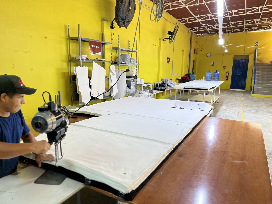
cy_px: 102
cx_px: 136
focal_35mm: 26
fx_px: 204
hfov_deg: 67.3
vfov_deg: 53.1
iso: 100
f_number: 1.6
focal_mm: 5.1
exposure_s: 1/60
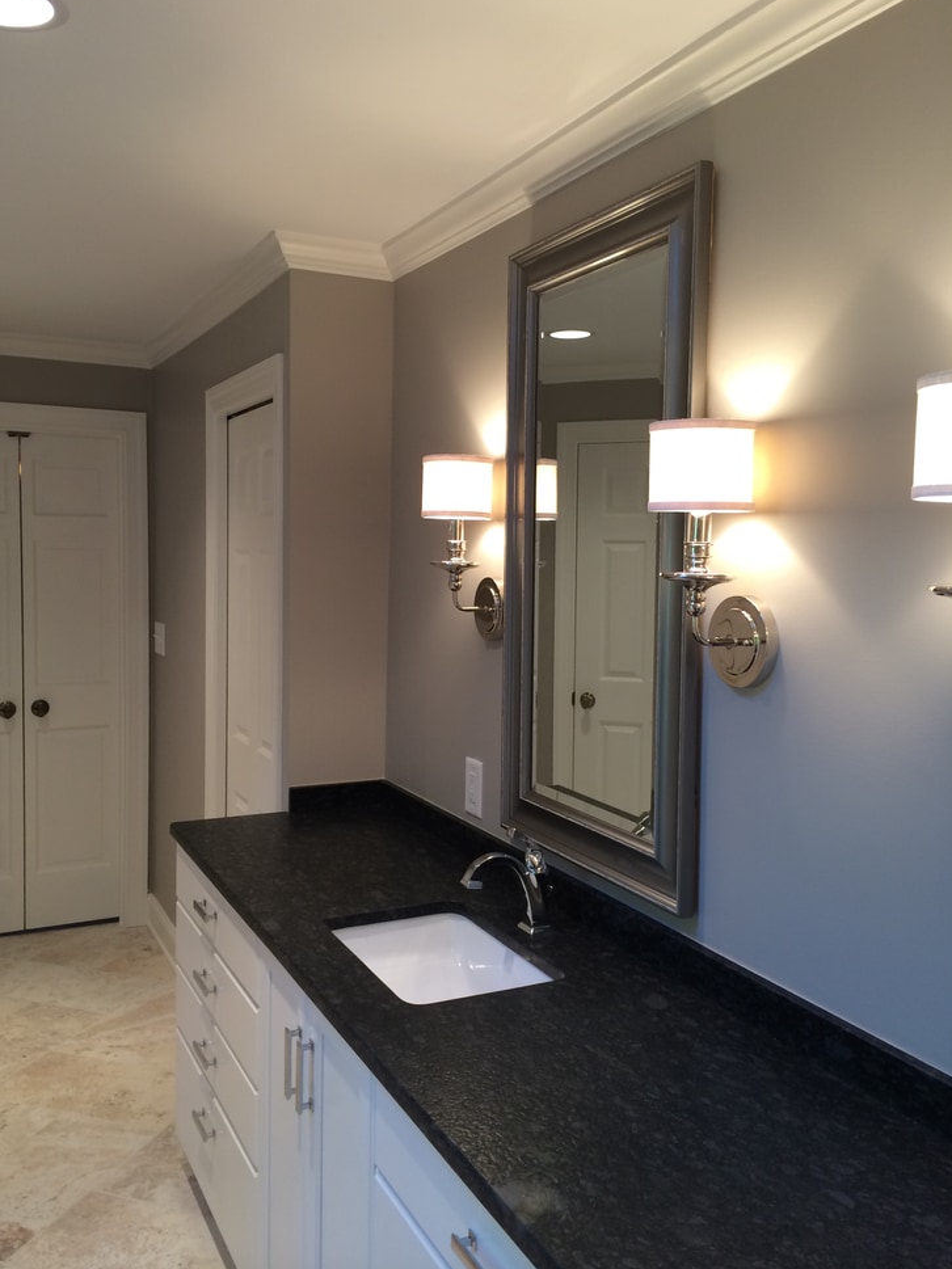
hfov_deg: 45.4
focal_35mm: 31
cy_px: 625
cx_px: 471
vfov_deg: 58.3
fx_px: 1137
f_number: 2.2
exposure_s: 1/30
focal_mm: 4.12
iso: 80
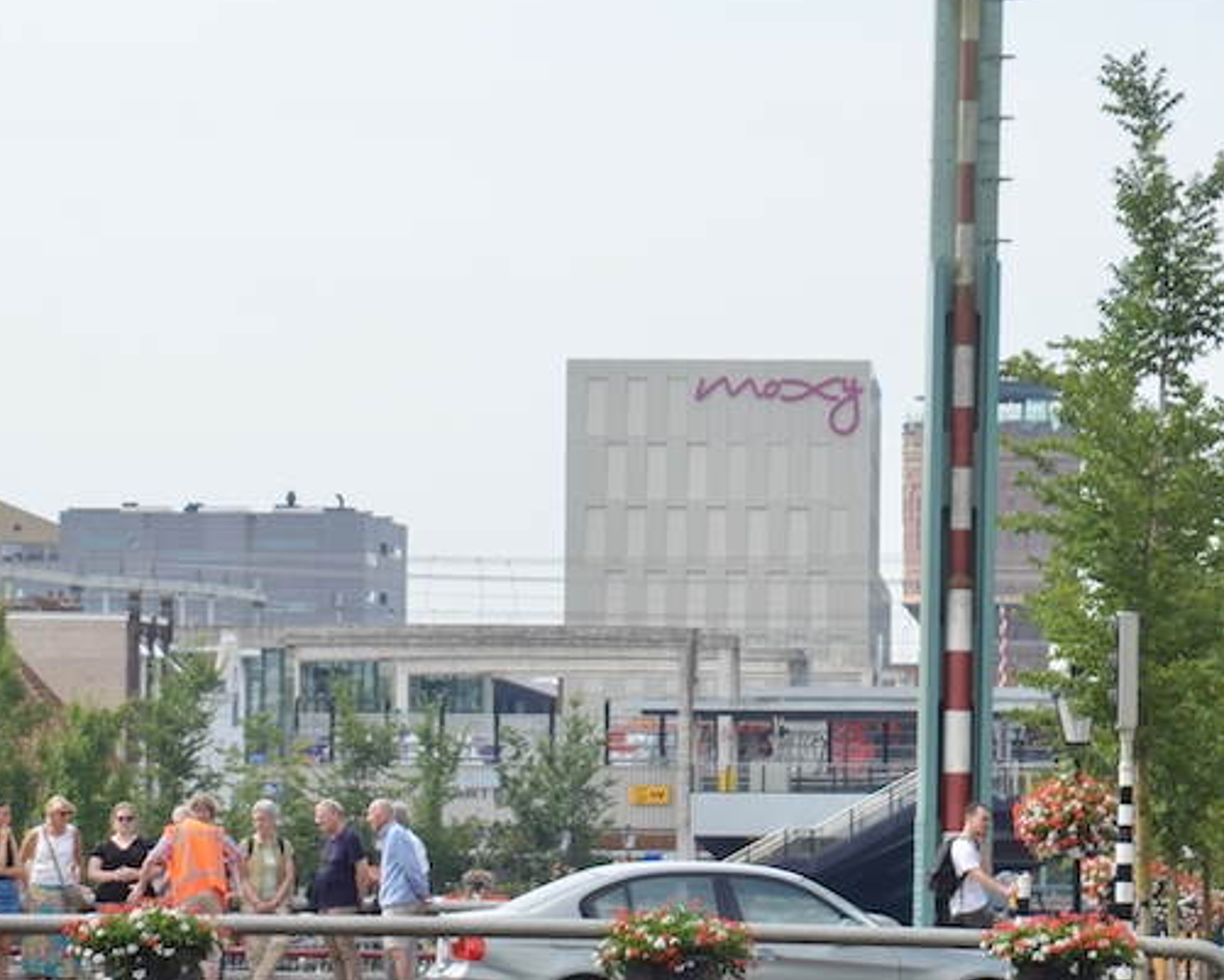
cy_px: 613
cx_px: 476
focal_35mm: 265
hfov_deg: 7.3
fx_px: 9596
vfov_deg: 5.8
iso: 200
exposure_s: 1/500
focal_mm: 105
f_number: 5.6
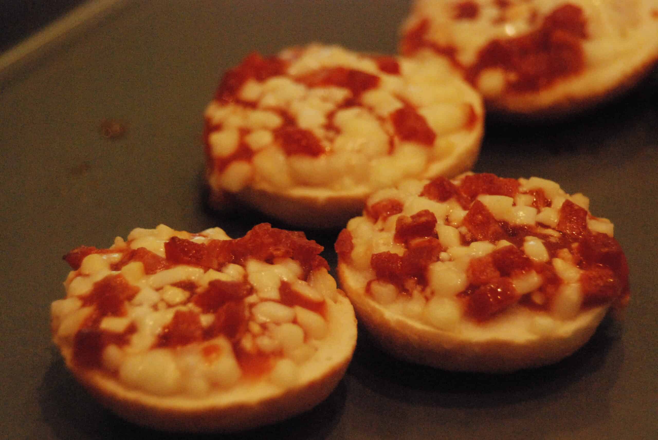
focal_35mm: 300
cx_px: 329
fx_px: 5490
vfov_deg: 4.6
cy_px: 220
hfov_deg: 6.9
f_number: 5.6
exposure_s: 1/160
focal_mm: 200
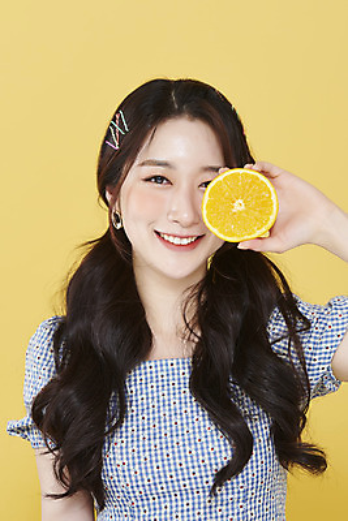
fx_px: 1521
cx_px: 174
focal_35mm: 105
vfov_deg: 19.4
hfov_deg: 13.1
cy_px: 260
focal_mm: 105
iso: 64
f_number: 11
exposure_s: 1/125
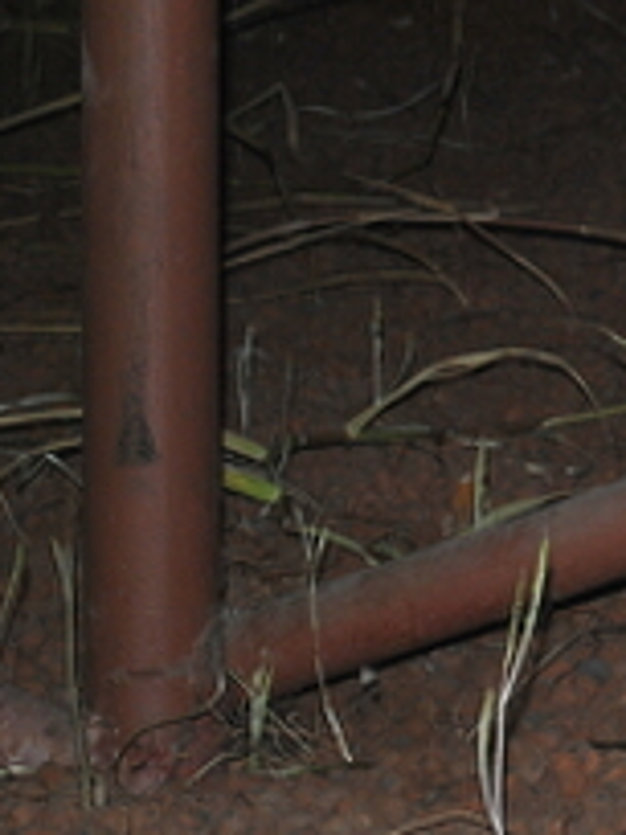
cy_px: -29
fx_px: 5859
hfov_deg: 5.9
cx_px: 1432
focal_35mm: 243
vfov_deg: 8.1
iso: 200
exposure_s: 1/60
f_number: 5.3
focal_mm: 48
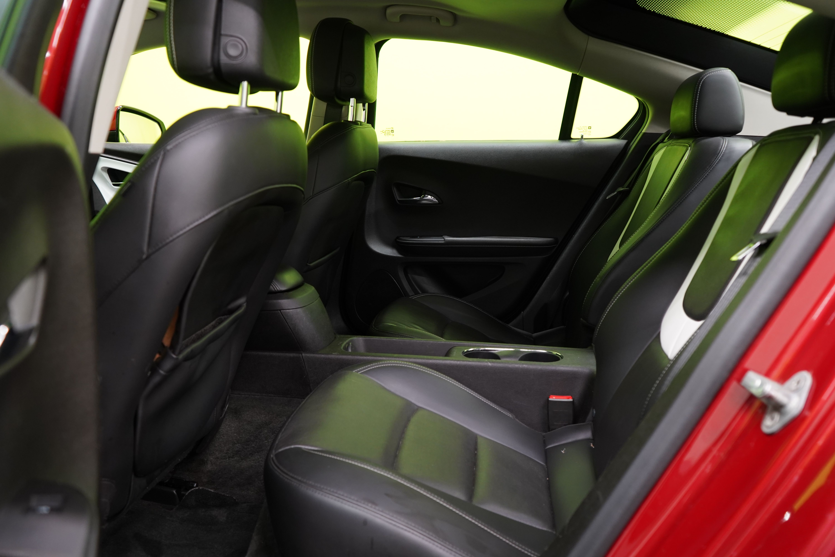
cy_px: 278
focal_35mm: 30
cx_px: 418
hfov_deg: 61.9
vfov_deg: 43.6
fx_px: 696
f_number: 4.5
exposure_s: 1/25
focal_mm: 30
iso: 1600
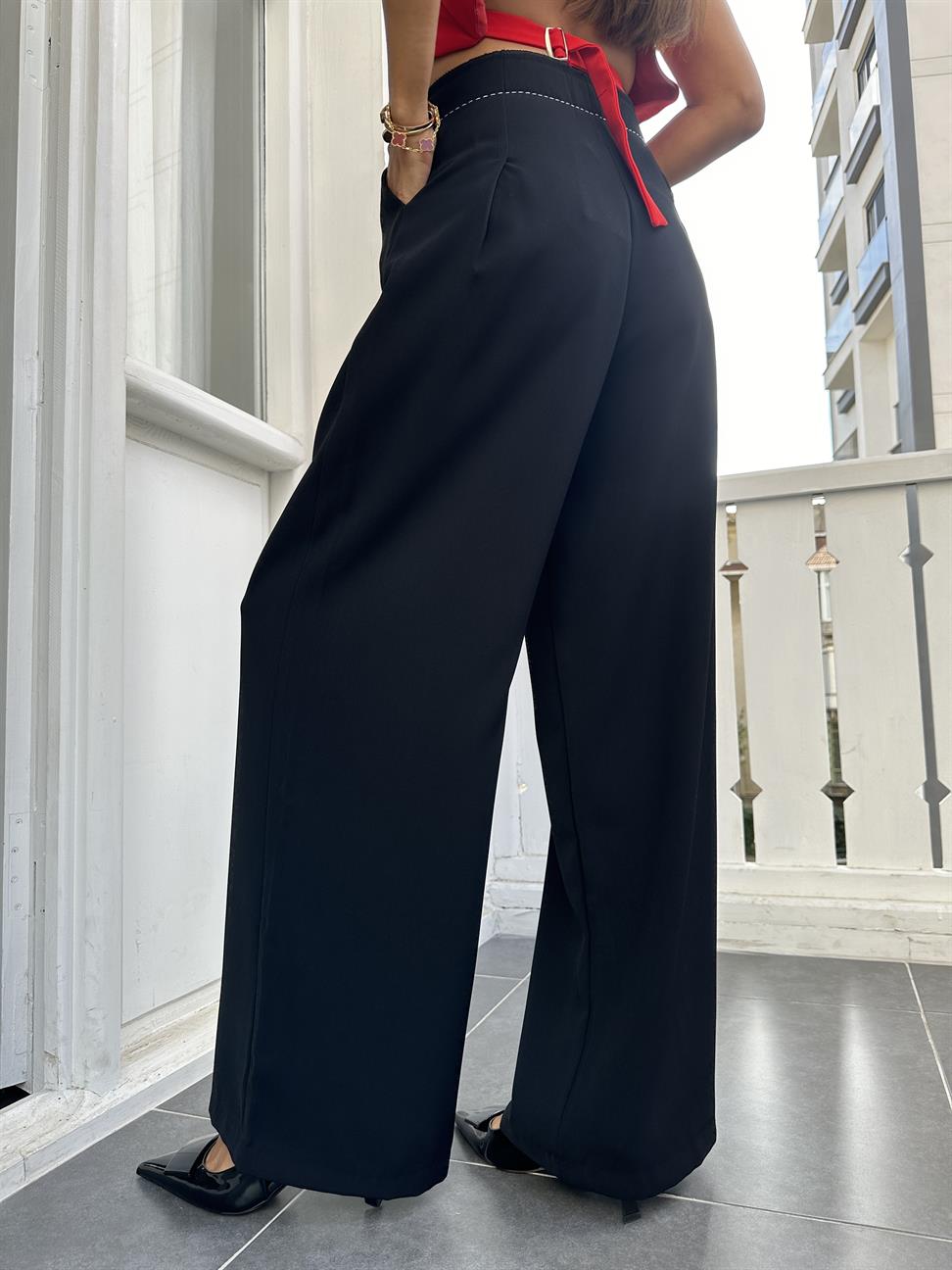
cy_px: 635
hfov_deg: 56.8
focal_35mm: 24
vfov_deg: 71.6
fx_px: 880
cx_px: 476
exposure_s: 1/663
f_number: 1.78
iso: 80
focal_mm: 6.86
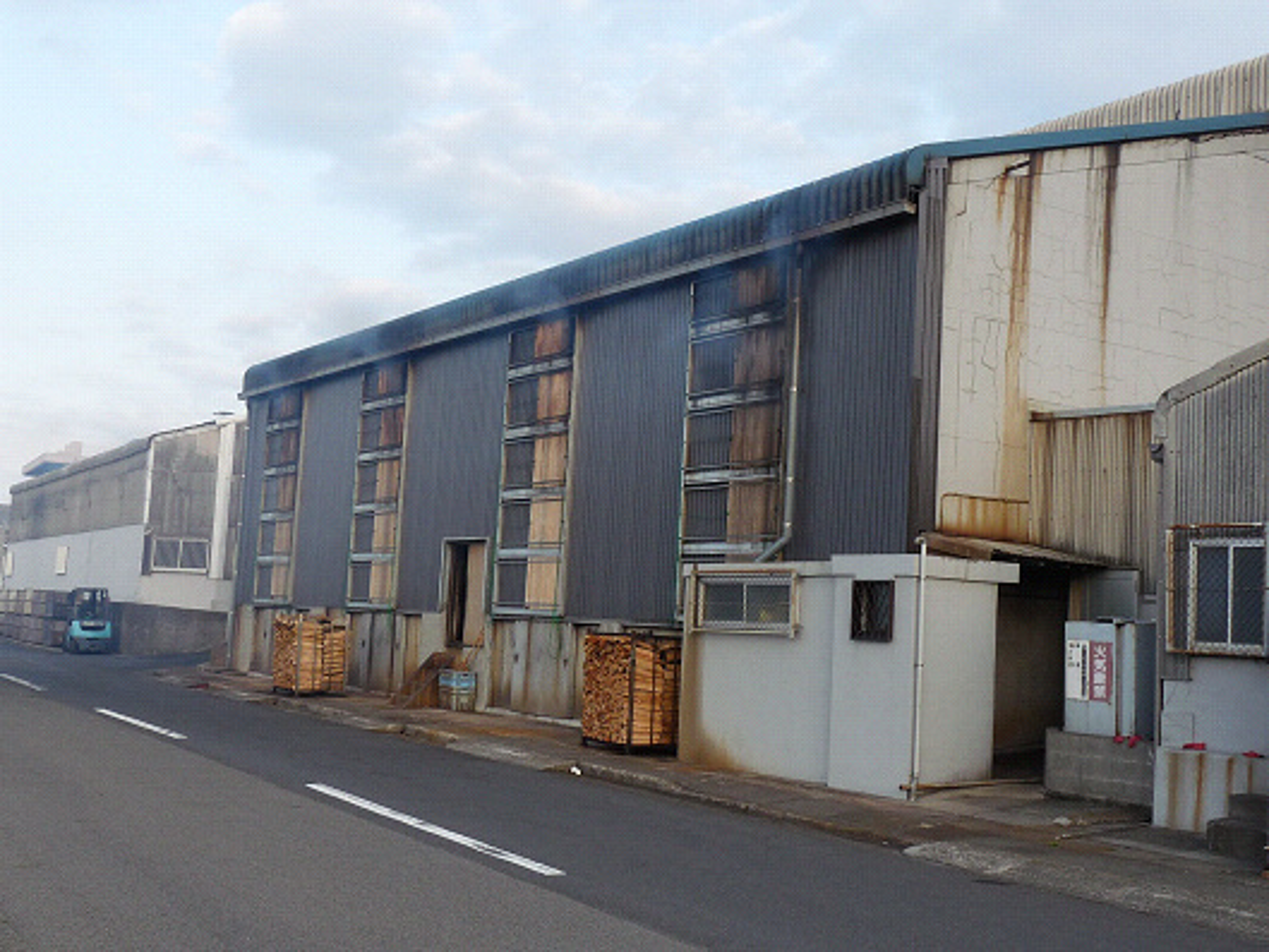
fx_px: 1540
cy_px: 476
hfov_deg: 44.8
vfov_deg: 34.4
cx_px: 634
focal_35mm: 42
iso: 100
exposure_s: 1/160
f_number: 4
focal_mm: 5.4
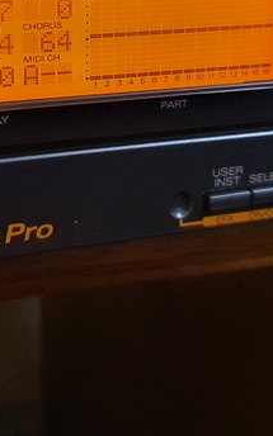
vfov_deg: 31.2
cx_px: 103
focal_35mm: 64
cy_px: 90
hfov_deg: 20.3
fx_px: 762
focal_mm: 4.3
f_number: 1.5
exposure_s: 1/50
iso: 640
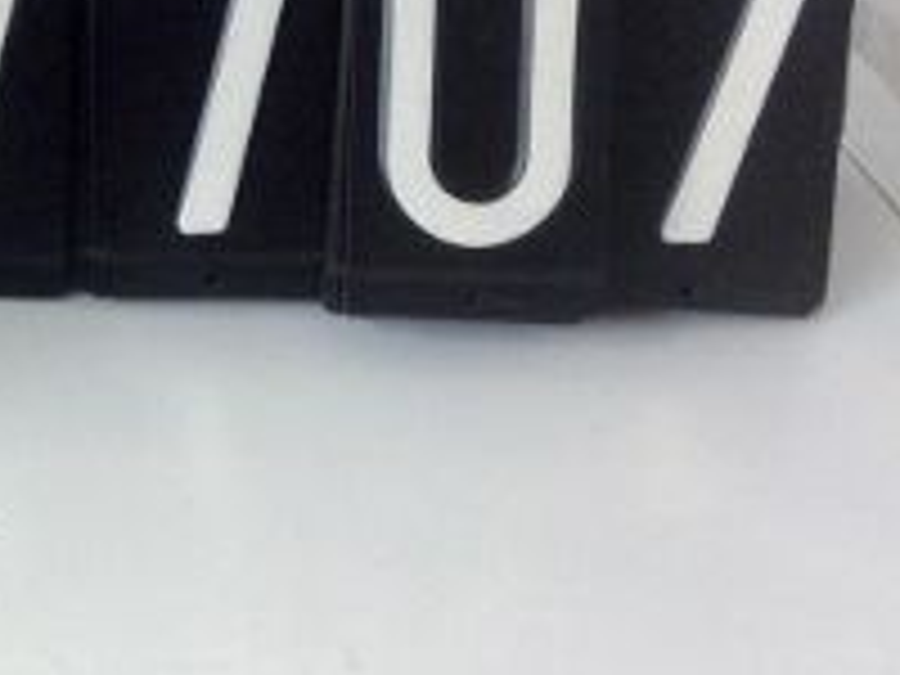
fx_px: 2912
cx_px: -94
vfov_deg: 13.2
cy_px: 180
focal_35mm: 112
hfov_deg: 17.0
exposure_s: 1/20
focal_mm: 4.28
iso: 160
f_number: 2.4
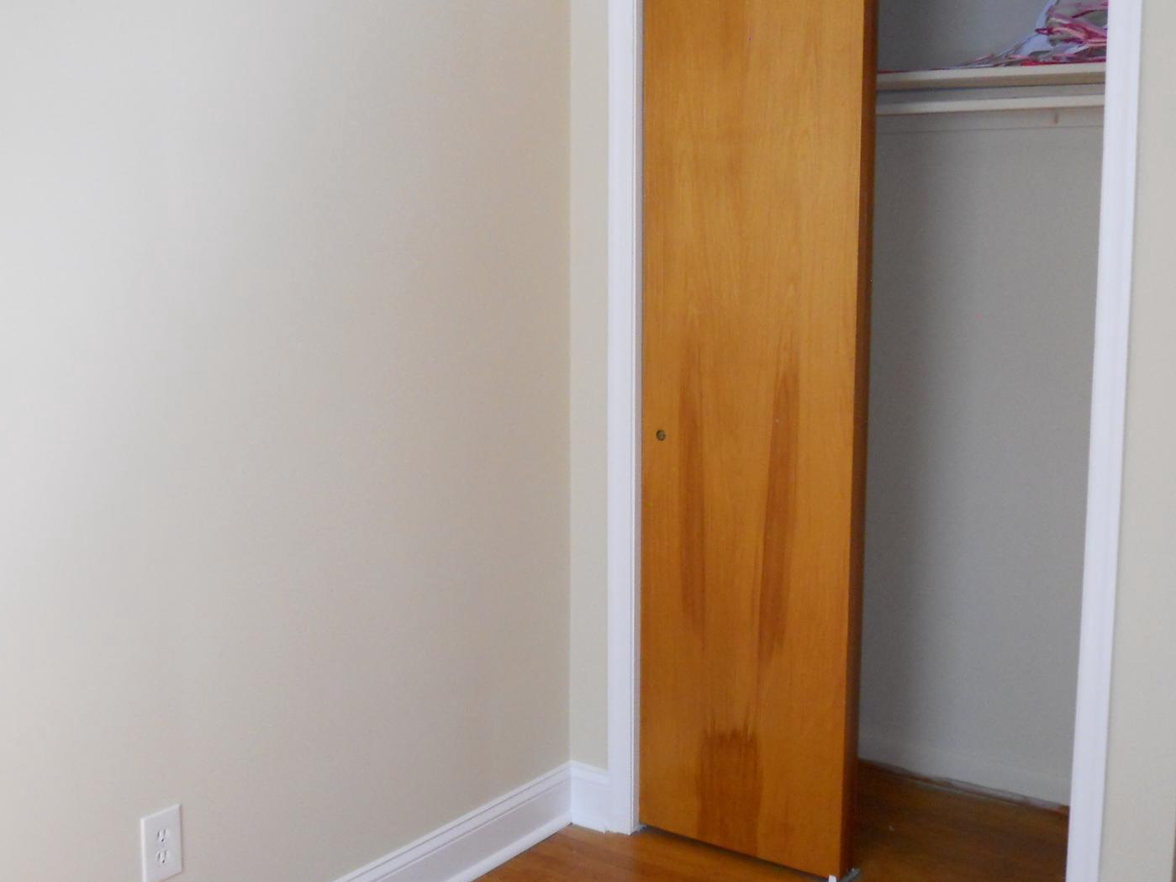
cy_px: 390
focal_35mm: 41
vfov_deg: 35.1
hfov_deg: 45.7
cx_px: 545
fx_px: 1393
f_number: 2.7
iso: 400
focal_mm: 5
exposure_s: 1/60
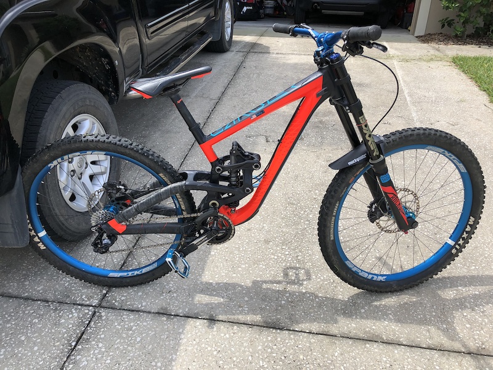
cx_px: 246
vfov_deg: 49.7
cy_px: 185
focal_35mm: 28
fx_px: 399
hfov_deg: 63.4
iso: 20
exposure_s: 1/991
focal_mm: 4
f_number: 1.8
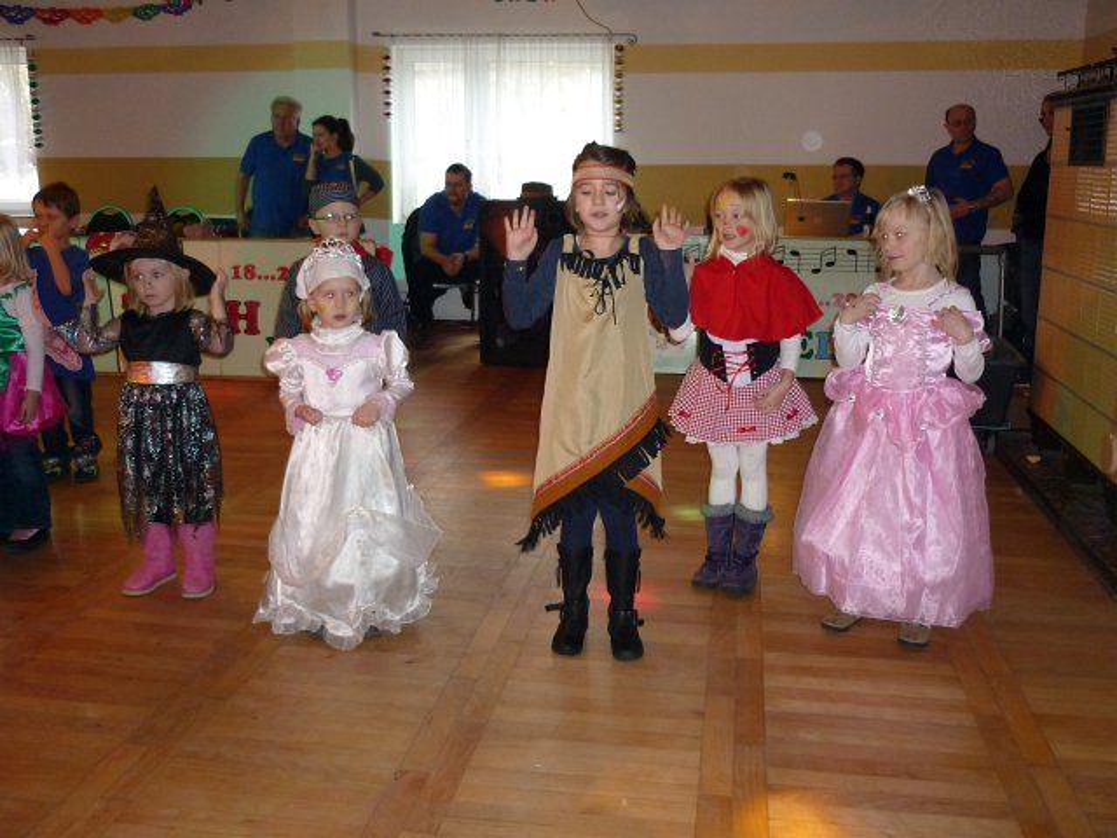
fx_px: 1065
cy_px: 419
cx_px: 558
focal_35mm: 33
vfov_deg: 42.9
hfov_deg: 55.4
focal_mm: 5.5
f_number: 2.8
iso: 250
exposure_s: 1/30
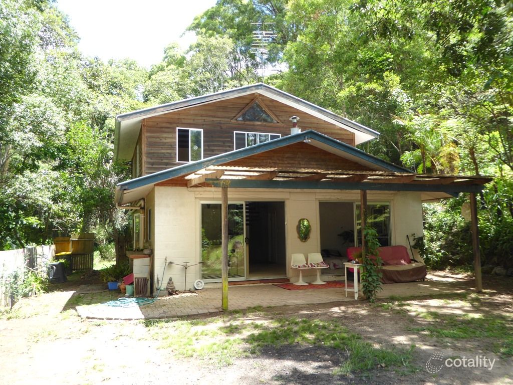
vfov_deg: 48.2
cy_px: 192
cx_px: 256
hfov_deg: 61.7
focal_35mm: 29
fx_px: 430
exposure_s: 1/125
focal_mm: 5
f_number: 3.5
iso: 80
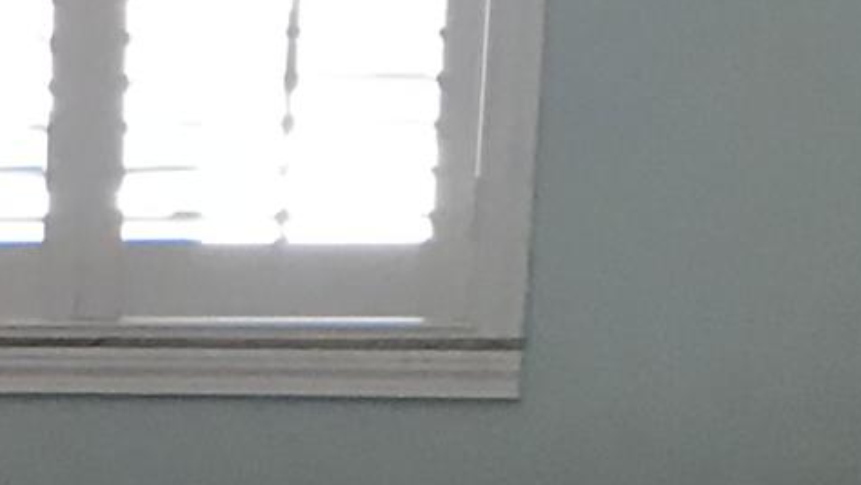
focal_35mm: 193
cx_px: -750
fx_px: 4408
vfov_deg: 6.1
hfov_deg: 10.4
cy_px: 1079
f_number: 1.8
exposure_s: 1/17
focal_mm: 3.99
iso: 40
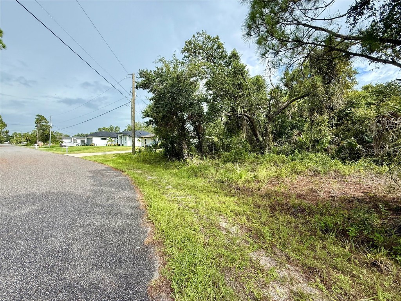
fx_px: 162
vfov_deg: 85.7
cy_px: 150
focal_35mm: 14
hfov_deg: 102.1
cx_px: 200
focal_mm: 2.22
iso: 64
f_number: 2.2
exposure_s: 1/619
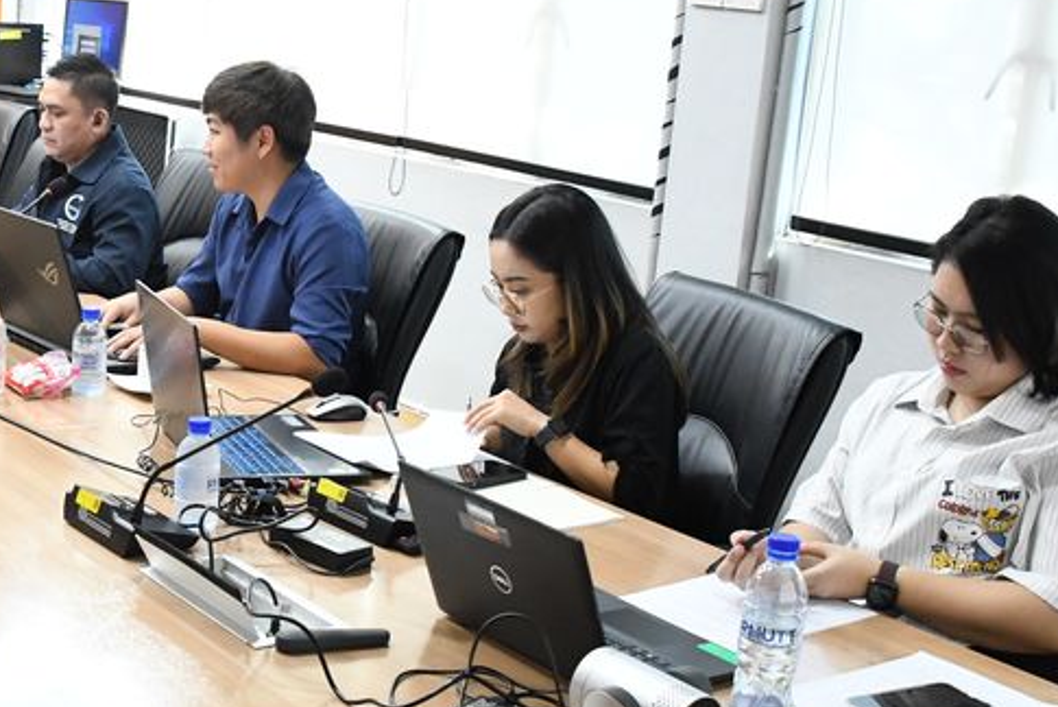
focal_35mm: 57
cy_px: 398
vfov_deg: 23.8
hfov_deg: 33.6
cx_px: 151
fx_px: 1676
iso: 3200
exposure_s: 1/125
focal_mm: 18
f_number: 5.6
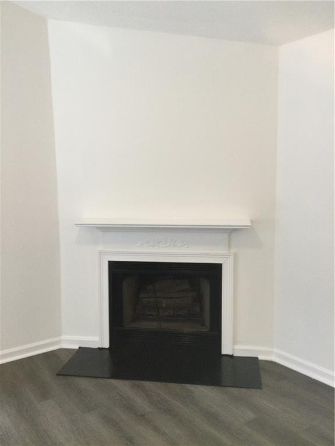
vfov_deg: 58.4
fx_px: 400
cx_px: 168
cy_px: 223
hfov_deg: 45.4
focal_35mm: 31
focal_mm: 3.3
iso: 40
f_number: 2.4
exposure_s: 1/30
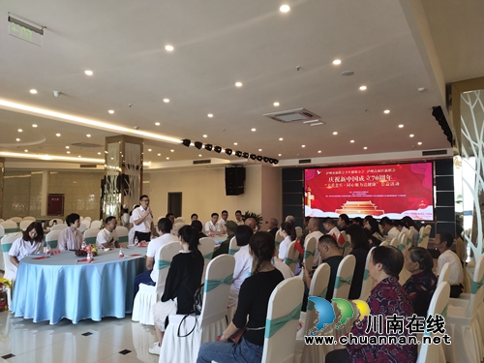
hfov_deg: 73.9
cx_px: 242
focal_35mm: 23
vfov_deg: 58.9
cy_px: 182
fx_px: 322
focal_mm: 4.76
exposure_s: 1/100
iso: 245
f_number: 1.79
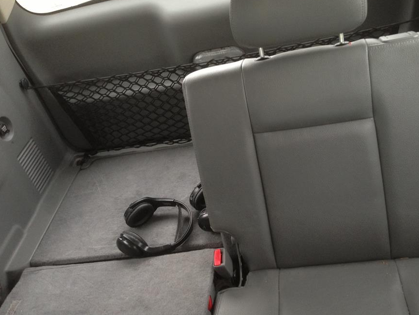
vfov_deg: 36.8
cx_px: 245
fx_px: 472
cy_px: 141
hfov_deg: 47.7
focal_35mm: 39
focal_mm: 4.13
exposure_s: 1/20
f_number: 2.4
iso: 125
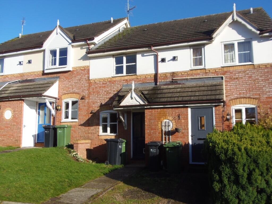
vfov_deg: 46.8
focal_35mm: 30
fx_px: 236
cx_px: 136
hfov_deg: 60.0
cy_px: 102
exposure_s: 1/640
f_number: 3.2
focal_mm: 5.5
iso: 64
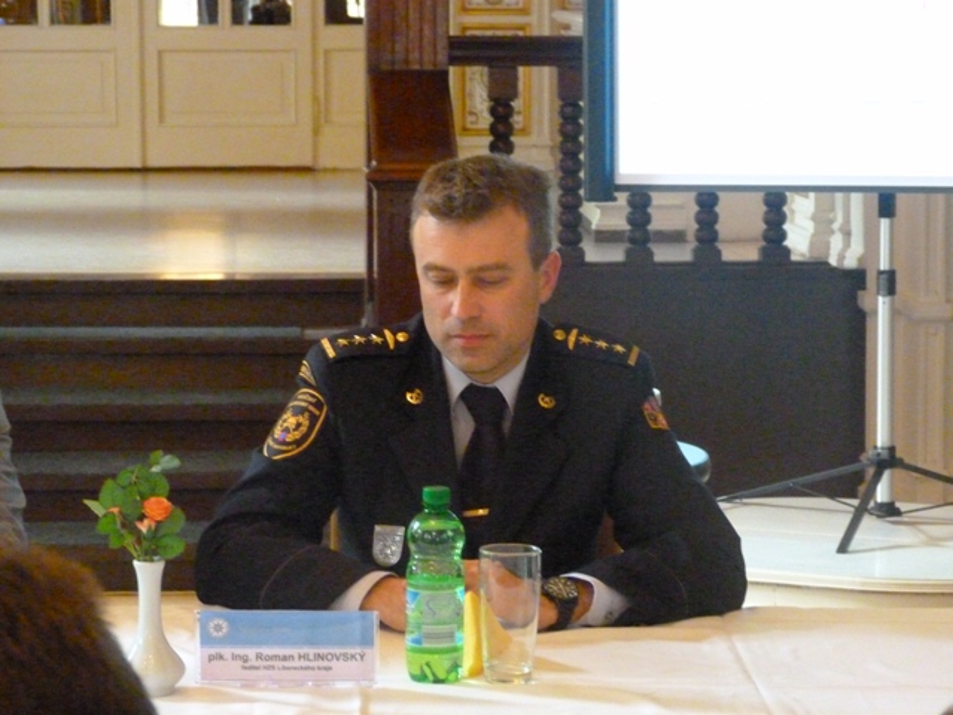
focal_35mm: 109
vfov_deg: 13.6
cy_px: 358
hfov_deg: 18.0
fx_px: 3001
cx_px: 476
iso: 1600
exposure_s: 1/30
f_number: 3.5
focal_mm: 19.7
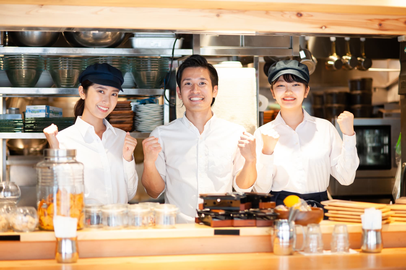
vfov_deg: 16.1
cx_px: 203
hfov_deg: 23.9
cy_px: 135
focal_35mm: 85
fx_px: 958
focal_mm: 85
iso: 400
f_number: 2.5
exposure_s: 1/60
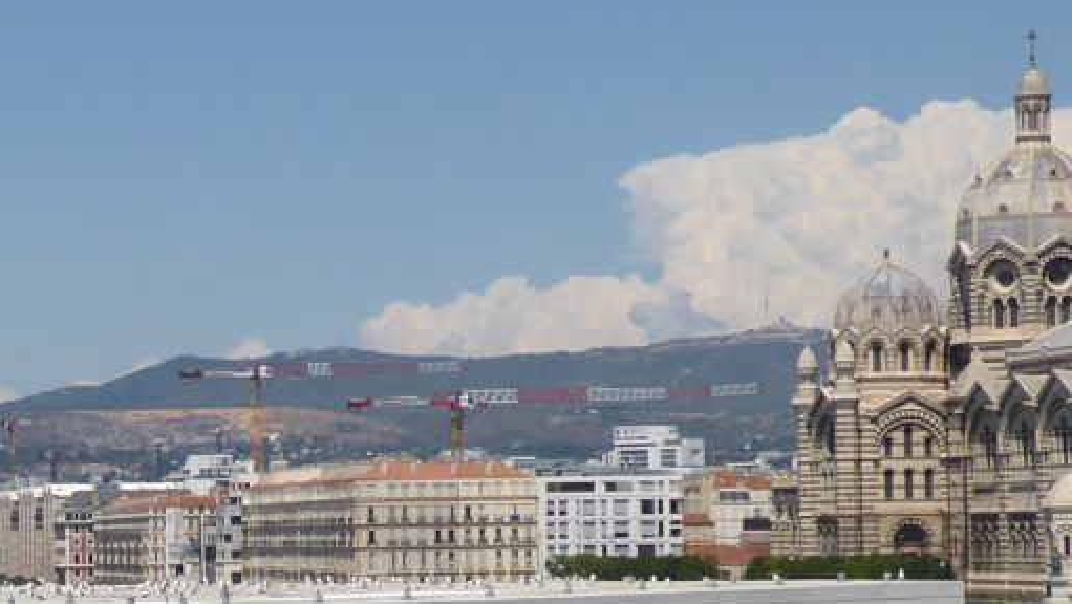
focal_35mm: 136
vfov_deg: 8.9
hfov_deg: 15.6
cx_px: 149
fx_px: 3868
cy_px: 585
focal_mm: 7.2
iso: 80
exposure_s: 1/1300
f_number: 3.8
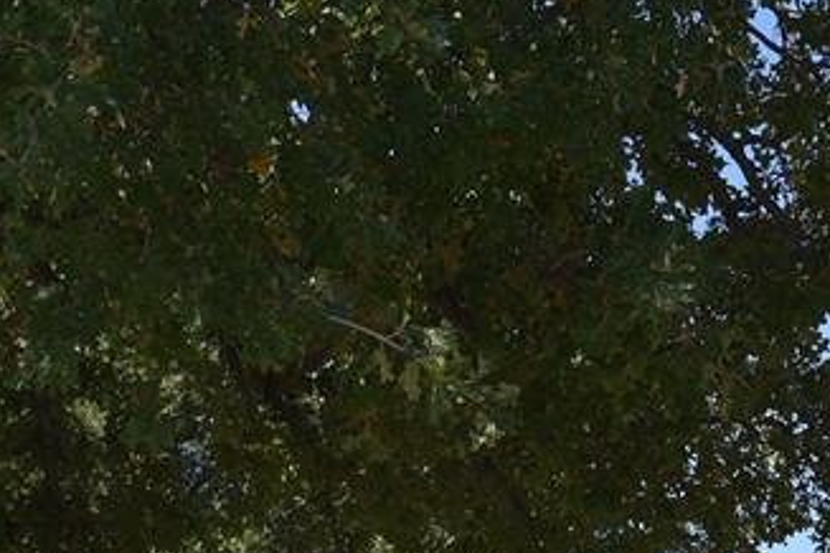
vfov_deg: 13.7
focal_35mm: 94
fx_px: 2167
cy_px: 808
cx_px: 810
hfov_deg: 21.0
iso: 100
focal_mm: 30
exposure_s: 1/200
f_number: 8
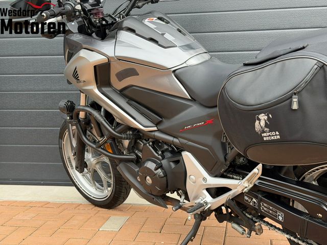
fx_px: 453
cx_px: 164
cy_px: 122
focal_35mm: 48
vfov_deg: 30.3
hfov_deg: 39.7
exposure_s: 1/631
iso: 80
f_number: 1.78
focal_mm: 6.76
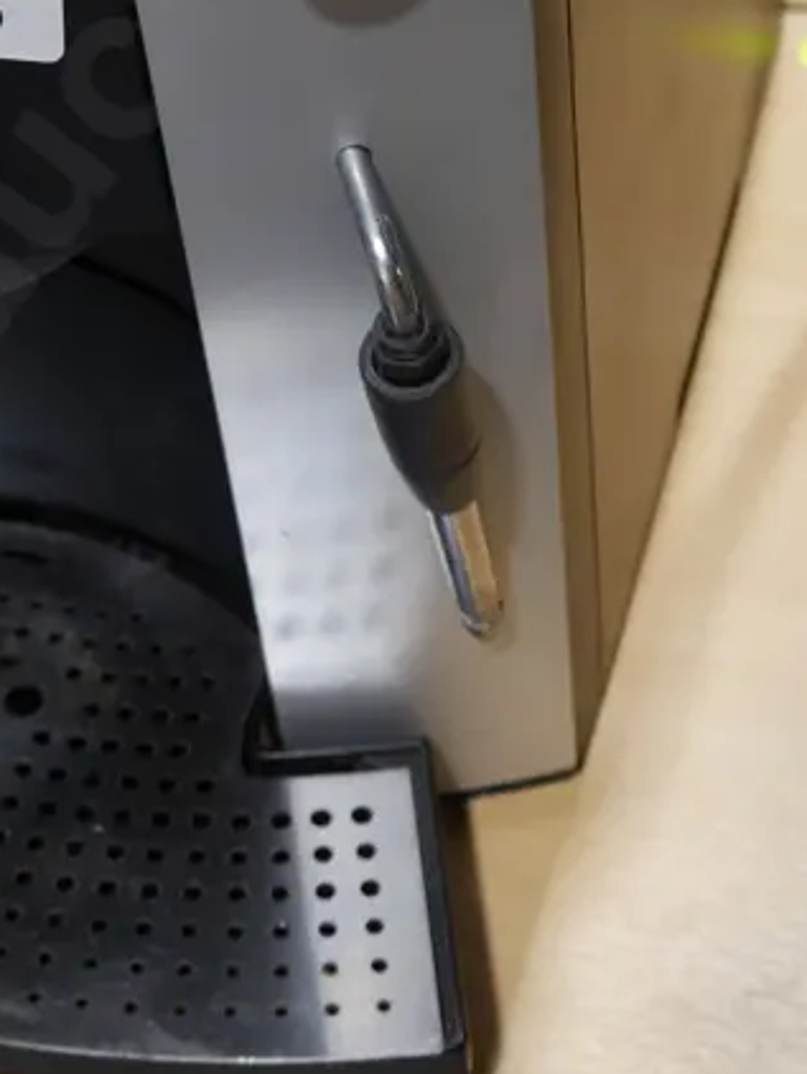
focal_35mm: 68
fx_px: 2112
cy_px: 163
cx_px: 55
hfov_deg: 21.1
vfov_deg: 27.8
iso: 200
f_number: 3.5
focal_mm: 14
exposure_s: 1/80
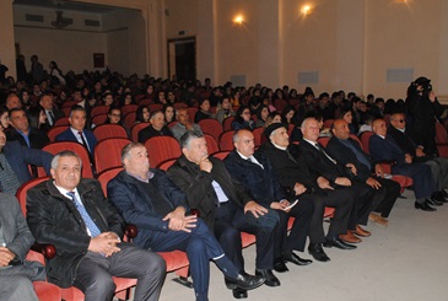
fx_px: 461
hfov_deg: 51.8
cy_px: 167
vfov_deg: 36.1
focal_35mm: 37
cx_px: 233
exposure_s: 1/50
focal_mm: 20
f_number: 7.1
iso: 800
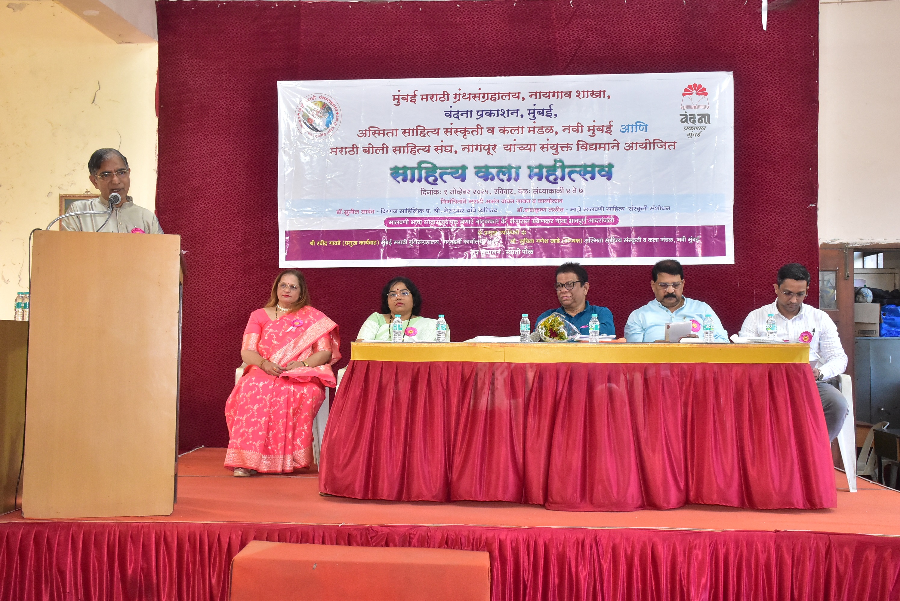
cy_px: 300
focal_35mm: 45
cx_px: 450
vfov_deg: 29.9
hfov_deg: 43.6
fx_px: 1126
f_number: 6.3
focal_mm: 30
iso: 1600
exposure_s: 1/125
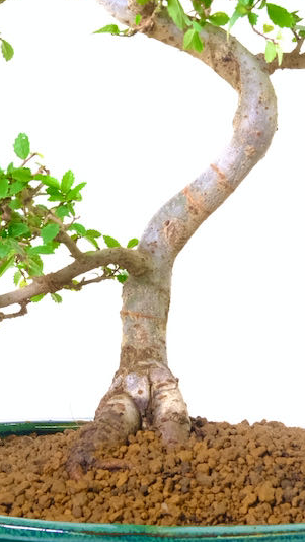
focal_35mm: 241
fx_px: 3460
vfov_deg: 8.9
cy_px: 107
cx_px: 196
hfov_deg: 5.0
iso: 1600
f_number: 11
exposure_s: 1/13
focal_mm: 63.8
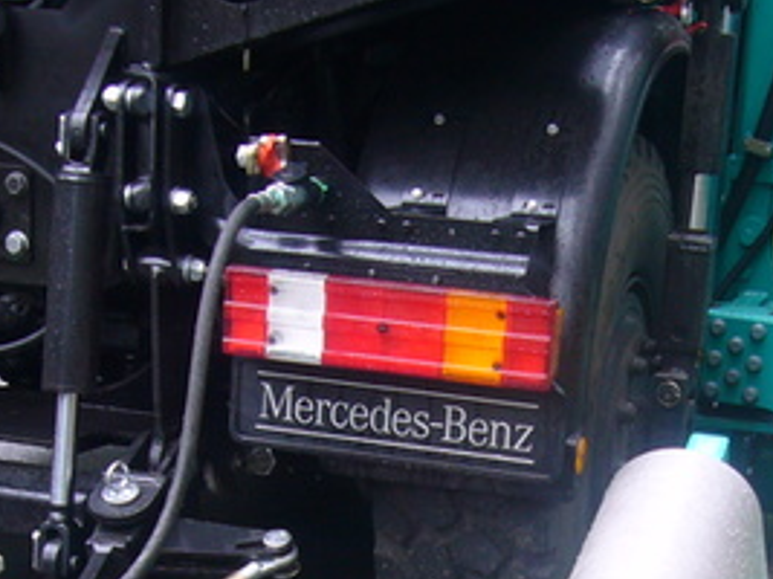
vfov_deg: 16.1
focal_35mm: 87
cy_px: 744
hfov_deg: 22.5
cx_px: 489
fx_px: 1942
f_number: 2.8
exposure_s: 1/50
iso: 80
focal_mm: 4.7
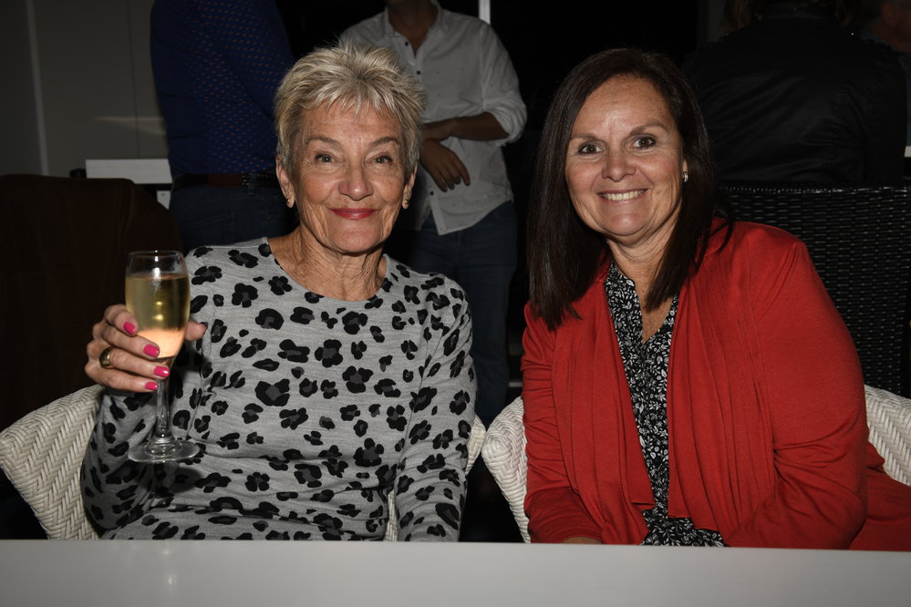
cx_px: 456
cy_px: 304
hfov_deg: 44.5
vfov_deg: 30.5
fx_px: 1113
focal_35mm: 44
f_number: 8
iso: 320
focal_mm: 44
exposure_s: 1/100
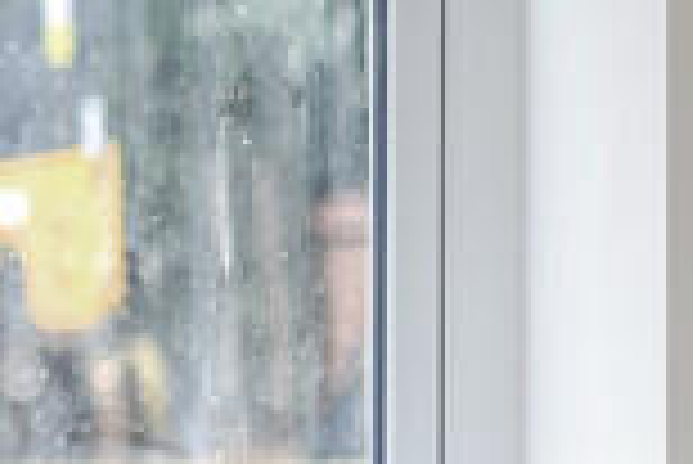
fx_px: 6397
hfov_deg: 6.0
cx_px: 1584
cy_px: 532
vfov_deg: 4.1
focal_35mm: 332
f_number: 1.4
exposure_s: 1/1600
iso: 400
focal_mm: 50
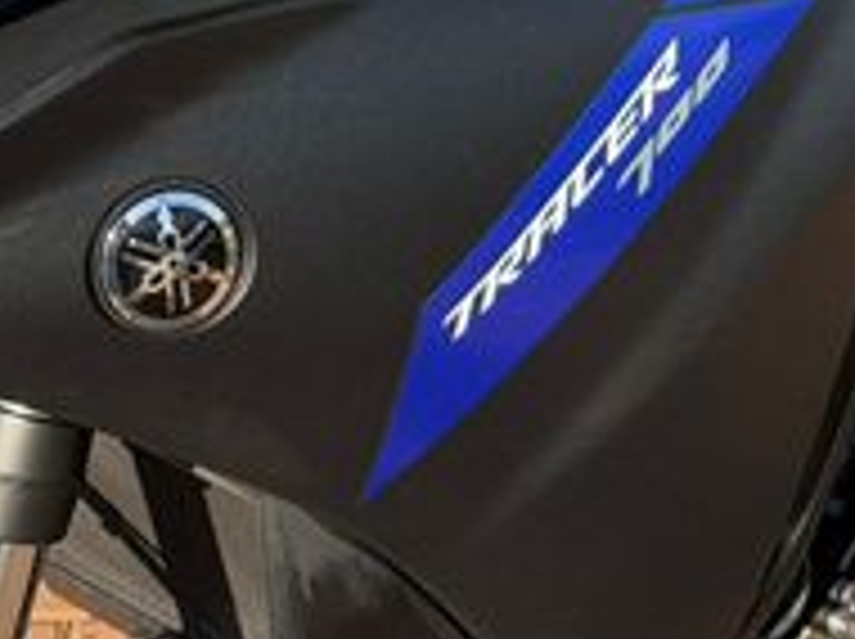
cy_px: -436
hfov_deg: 12.2
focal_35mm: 162
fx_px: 3996
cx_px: 536
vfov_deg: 8.8
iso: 80
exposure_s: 1/2976
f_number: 1.78
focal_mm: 6.76
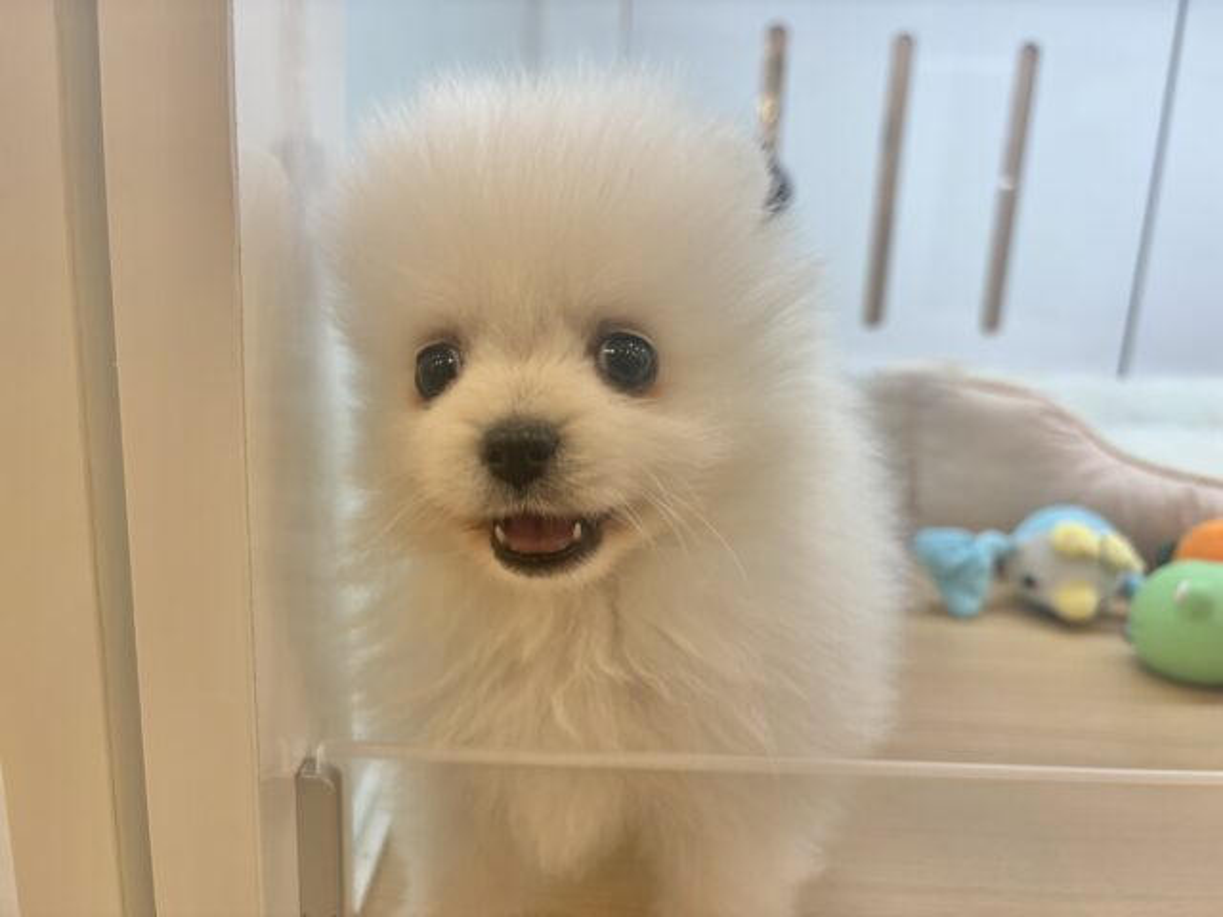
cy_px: 458
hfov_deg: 67.3
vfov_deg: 53.1
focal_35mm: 26
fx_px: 919
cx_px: 612
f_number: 1.6
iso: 64
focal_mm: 5.96
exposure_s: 1/100
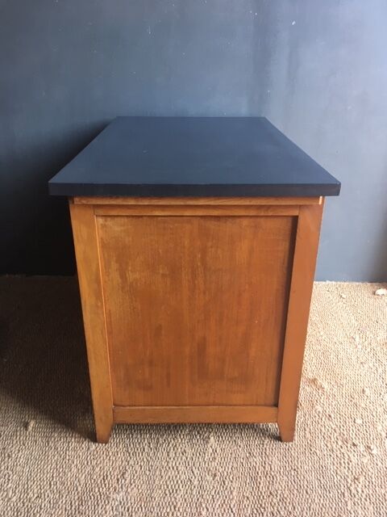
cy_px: 258
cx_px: 194
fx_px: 432
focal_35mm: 29
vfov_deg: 61.7
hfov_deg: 48.2
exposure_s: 1/33
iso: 32
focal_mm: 4.15
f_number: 2.2
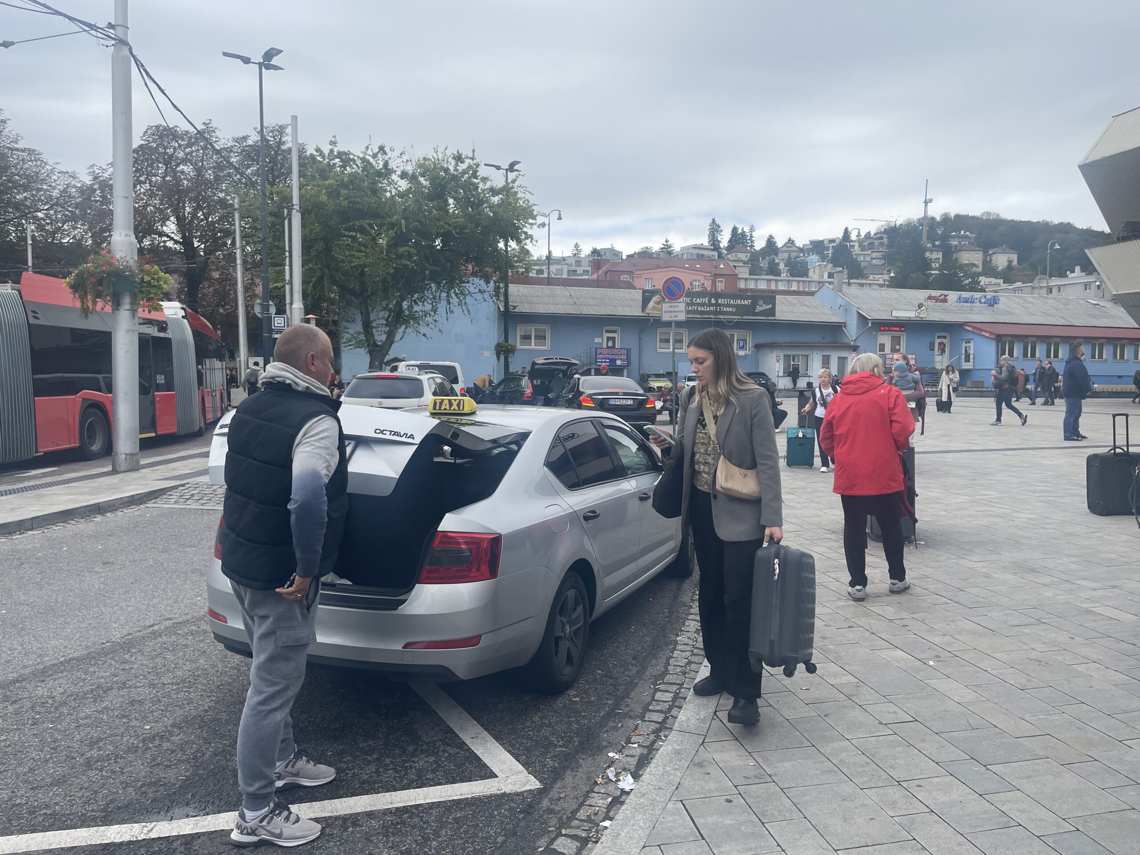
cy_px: 428
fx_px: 856
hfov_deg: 67.3
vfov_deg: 53.1
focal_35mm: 26
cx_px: 570
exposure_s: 1/1618
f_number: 1.6
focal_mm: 4.2
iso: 32
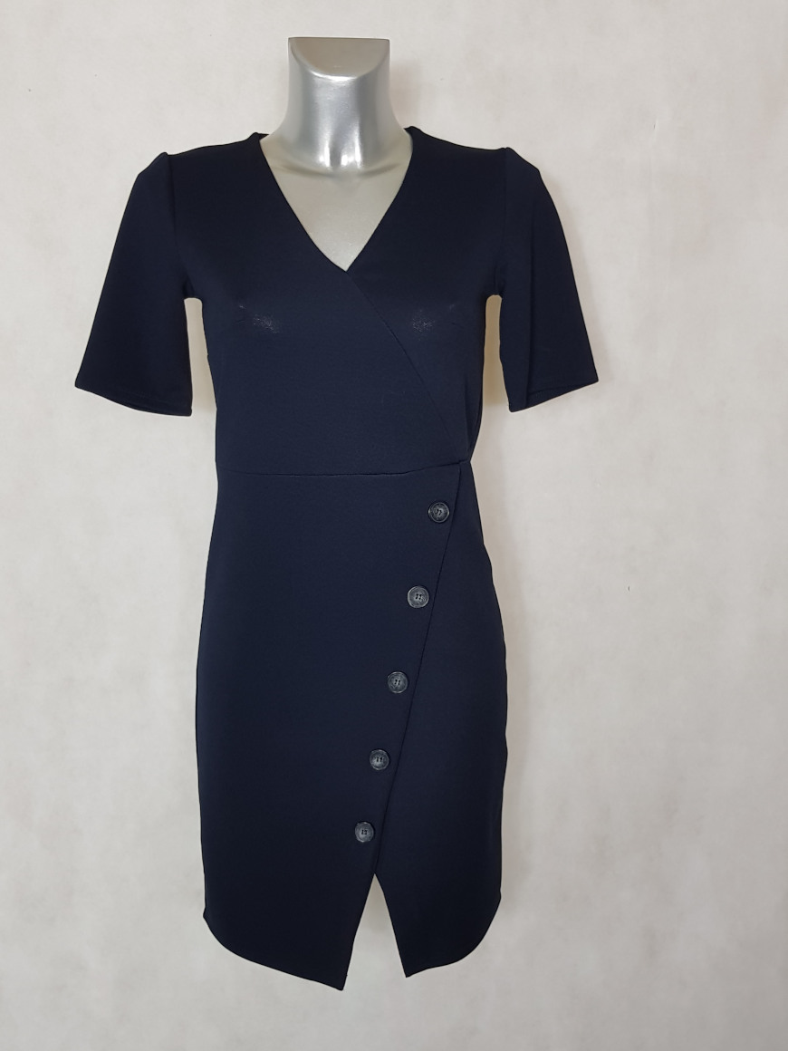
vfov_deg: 67.3
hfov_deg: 53.1
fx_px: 789
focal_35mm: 26
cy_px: 526
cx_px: 394
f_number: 1.7
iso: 100
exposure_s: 1/50
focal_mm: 4.2
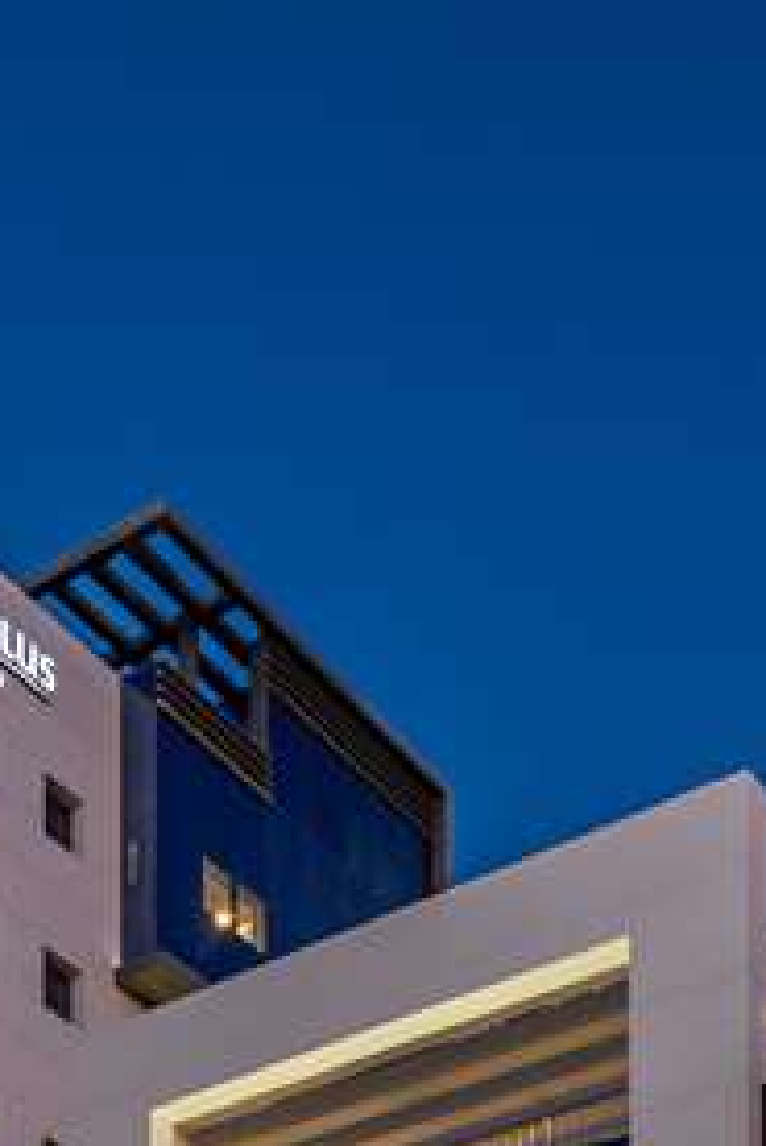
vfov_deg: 29.2
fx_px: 1881
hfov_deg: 22.7
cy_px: 1380
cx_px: 147
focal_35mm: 59
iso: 100
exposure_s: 10
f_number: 14
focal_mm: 16
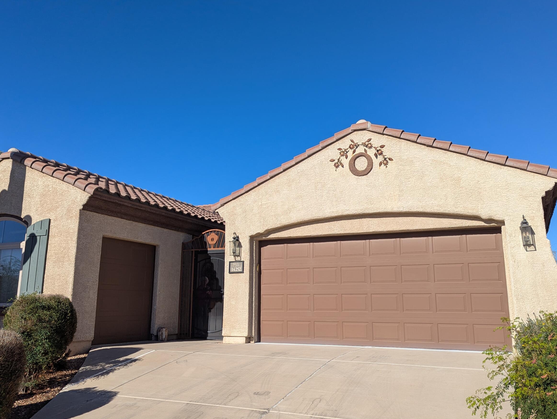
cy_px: 203
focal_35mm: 31
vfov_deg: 45.5
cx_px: 271
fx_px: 499
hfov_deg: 58.3
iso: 50
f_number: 1.85
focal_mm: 6.81
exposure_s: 1/3058
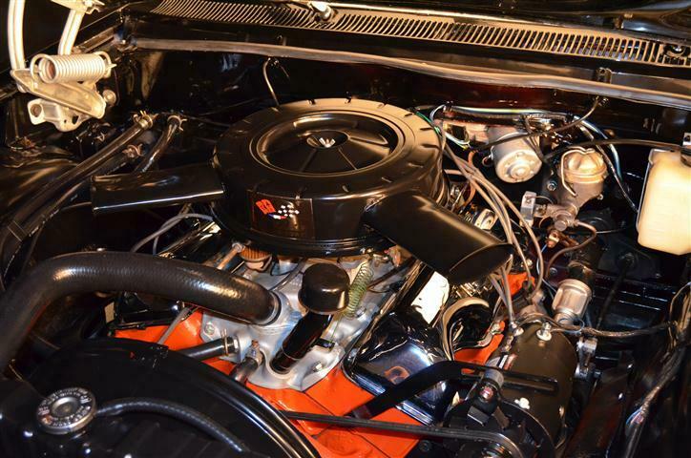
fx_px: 833
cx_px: 346
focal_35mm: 44
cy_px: 229
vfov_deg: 30.7
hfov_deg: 45.0
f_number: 4.5
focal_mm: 29
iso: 2500
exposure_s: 1/60
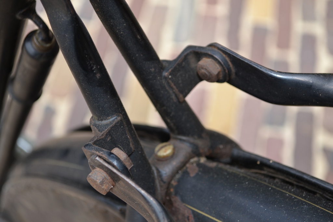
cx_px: 166
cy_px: 111
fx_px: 611
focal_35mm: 66
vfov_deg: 20.6
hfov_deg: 30.5
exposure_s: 1/125
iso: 125
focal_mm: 44
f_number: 5.3
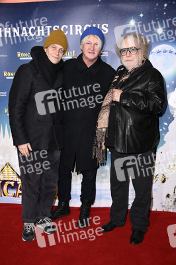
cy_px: 132
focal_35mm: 36
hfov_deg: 36.8
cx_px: 88
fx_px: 264
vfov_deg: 53.2
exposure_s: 1/250
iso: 1250
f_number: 5.6
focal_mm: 36
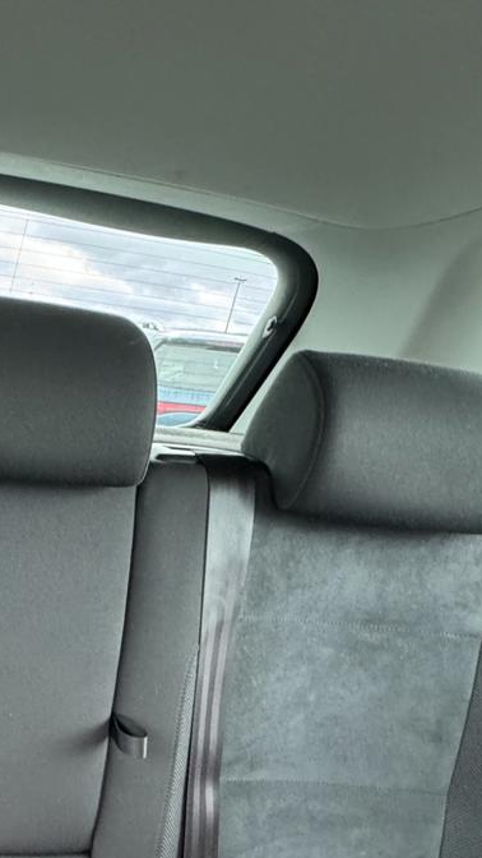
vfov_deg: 59.0
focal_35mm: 31
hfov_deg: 33.1
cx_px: -47
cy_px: 652
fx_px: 704
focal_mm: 2.22
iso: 500
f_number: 2.2
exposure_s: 1/60
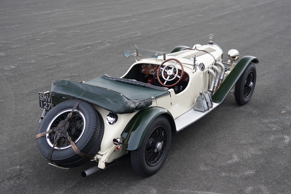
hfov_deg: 38.9
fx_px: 412
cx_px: 146
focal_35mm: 51
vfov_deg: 26.5
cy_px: 97
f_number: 4
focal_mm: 34
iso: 320
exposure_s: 1/160
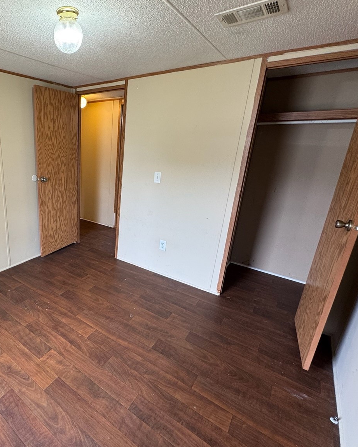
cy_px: 220
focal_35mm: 19
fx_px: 252
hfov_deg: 66.1
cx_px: 86
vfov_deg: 83.3
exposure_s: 1/60
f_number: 2.2
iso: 160
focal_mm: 2.22
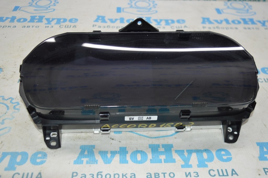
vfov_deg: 28.9
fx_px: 346
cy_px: 89
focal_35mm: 46
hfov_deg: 42.4
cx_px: 134
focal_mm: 31
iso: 400
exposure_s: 1/60
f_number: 4.2
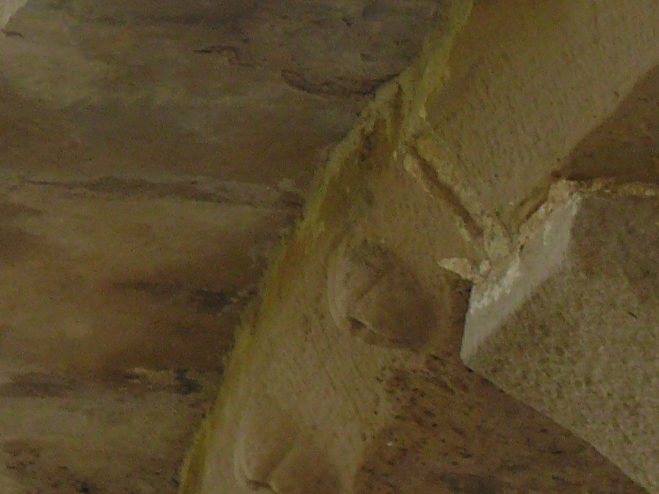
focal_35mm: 801
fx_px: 15251
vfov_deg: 1.9
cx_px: 1227
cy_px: -36
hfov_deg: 2.5
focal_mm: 38.8
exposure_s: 1/200
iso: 100
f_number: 3.6
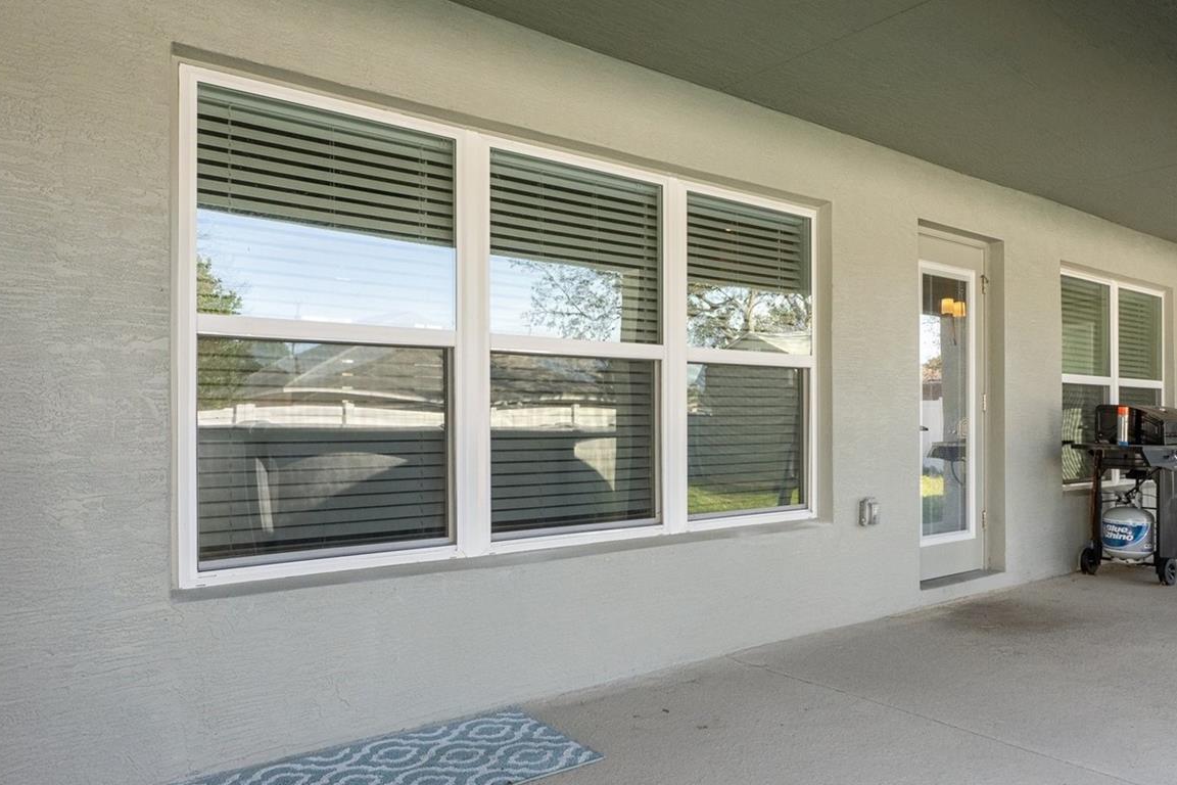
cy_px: 414
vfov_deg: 51.3
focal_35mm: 25
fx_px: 817
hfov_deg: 70.7
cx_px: 710
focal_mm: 12
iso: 1000
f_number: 8
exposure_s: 1/750
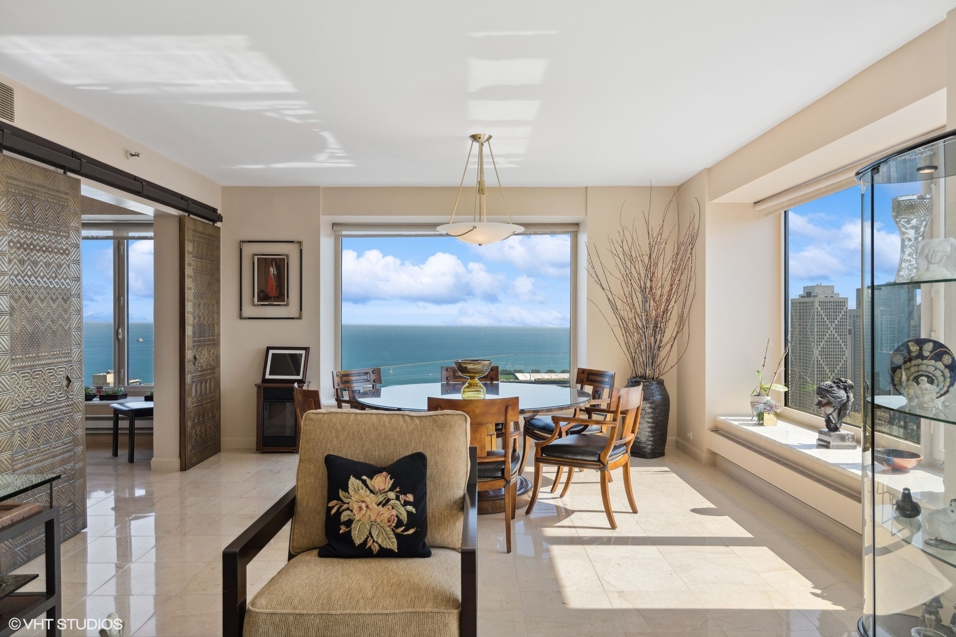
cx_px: 478
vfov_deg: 53.1
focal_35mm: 24
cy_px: 318
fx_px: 637
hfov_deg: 73.7
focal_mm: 24
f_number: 8
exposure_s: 1/125
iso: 320
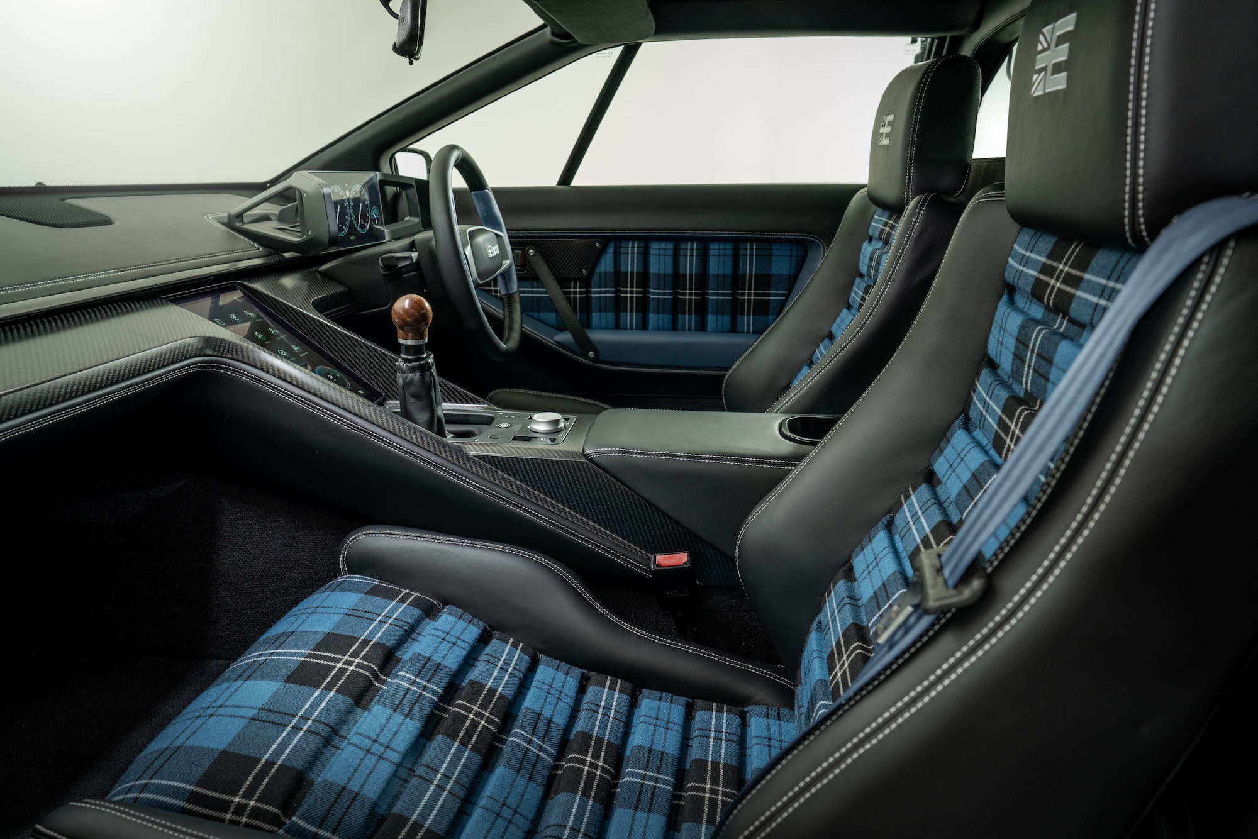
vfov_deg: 53.1
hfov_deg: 73.7
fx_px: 839
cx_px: 629
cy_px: 420
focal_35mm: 24
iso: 100
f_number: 6.3
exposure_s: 1/6
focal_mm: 24
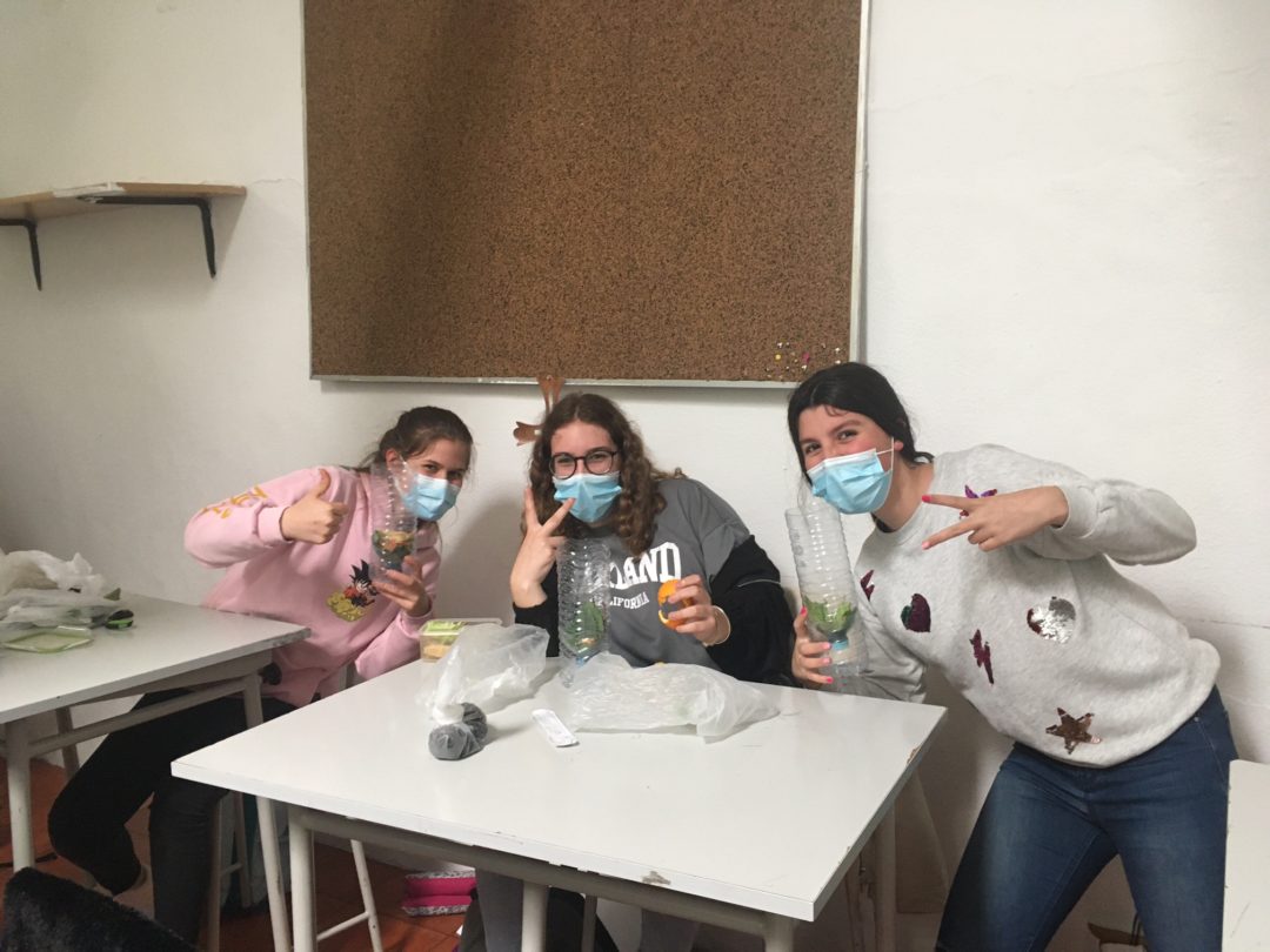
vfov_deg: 48.2
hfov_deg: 61.7
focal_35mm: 29
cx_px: 635
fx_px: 1064
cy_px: 476
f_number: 2.2
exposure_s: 1/33
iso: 160
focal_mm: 4.15
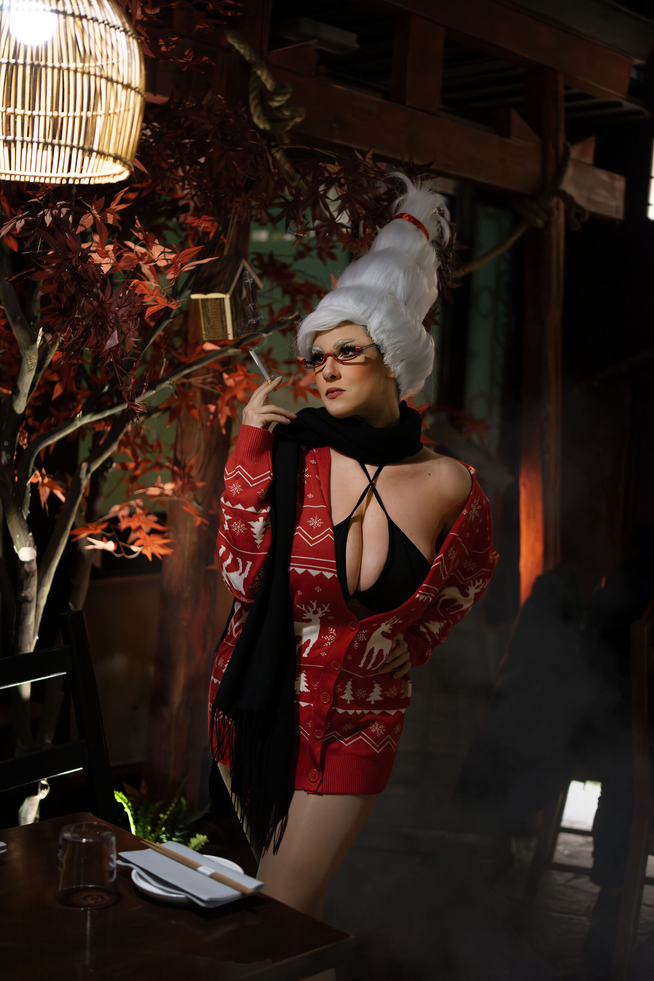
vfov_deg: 43.6
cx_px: 327
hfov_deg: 29.9
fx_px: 1226
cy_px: 490
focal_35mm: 45
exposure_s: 1/400
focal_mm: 45
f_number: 1.8
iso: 2000
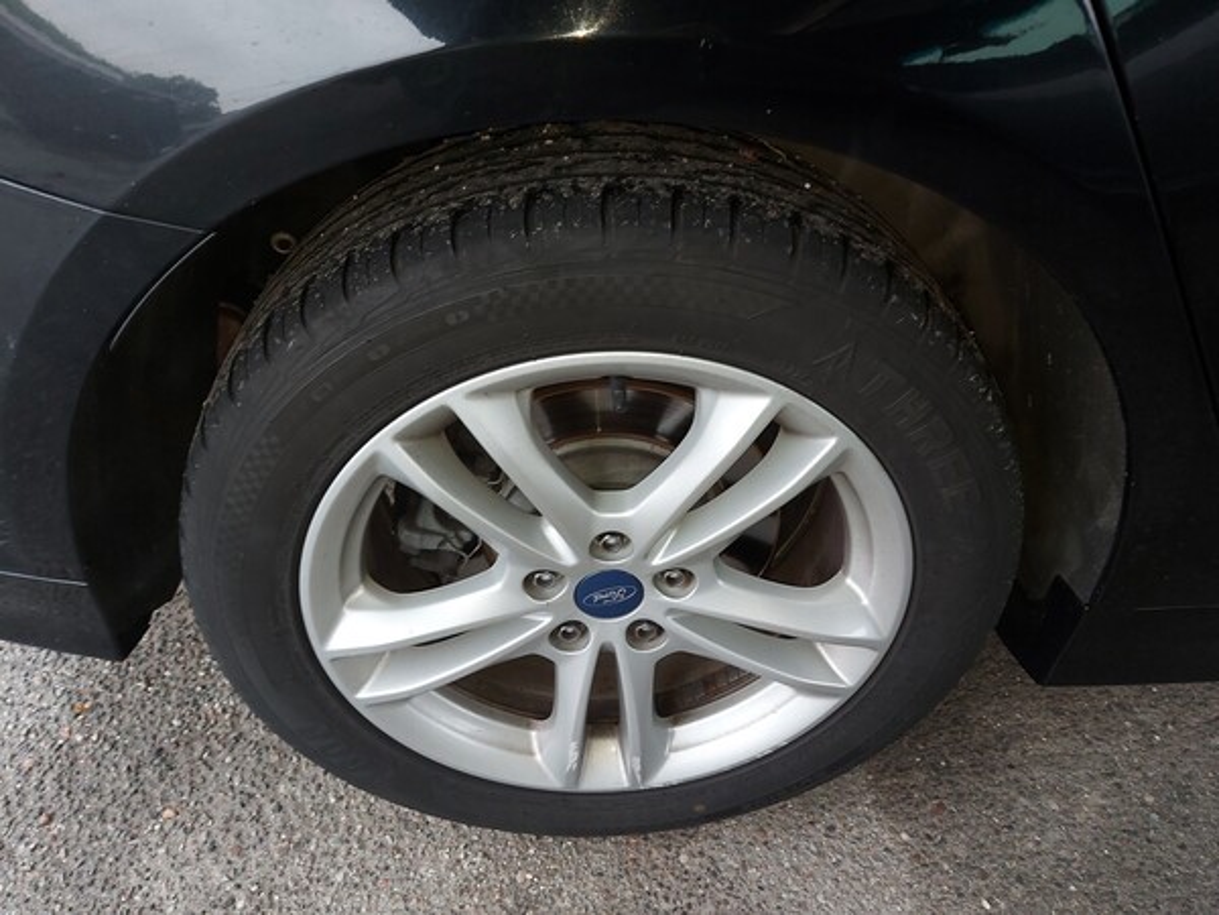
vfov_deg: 56.8
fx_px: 845
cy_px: 458
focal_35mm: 24
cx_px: 610
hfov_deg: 71.6
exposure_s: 1/50
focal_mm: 5.23
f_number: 1.8
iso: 100
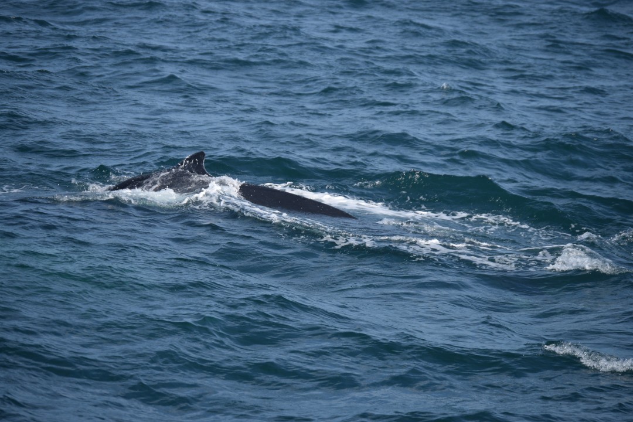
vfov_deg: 6.3
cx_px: 316
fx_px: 3824
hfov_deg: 9.5
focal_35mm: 218
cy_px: 211
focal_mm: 145
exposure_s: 1/1600
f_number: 5.6
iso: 200
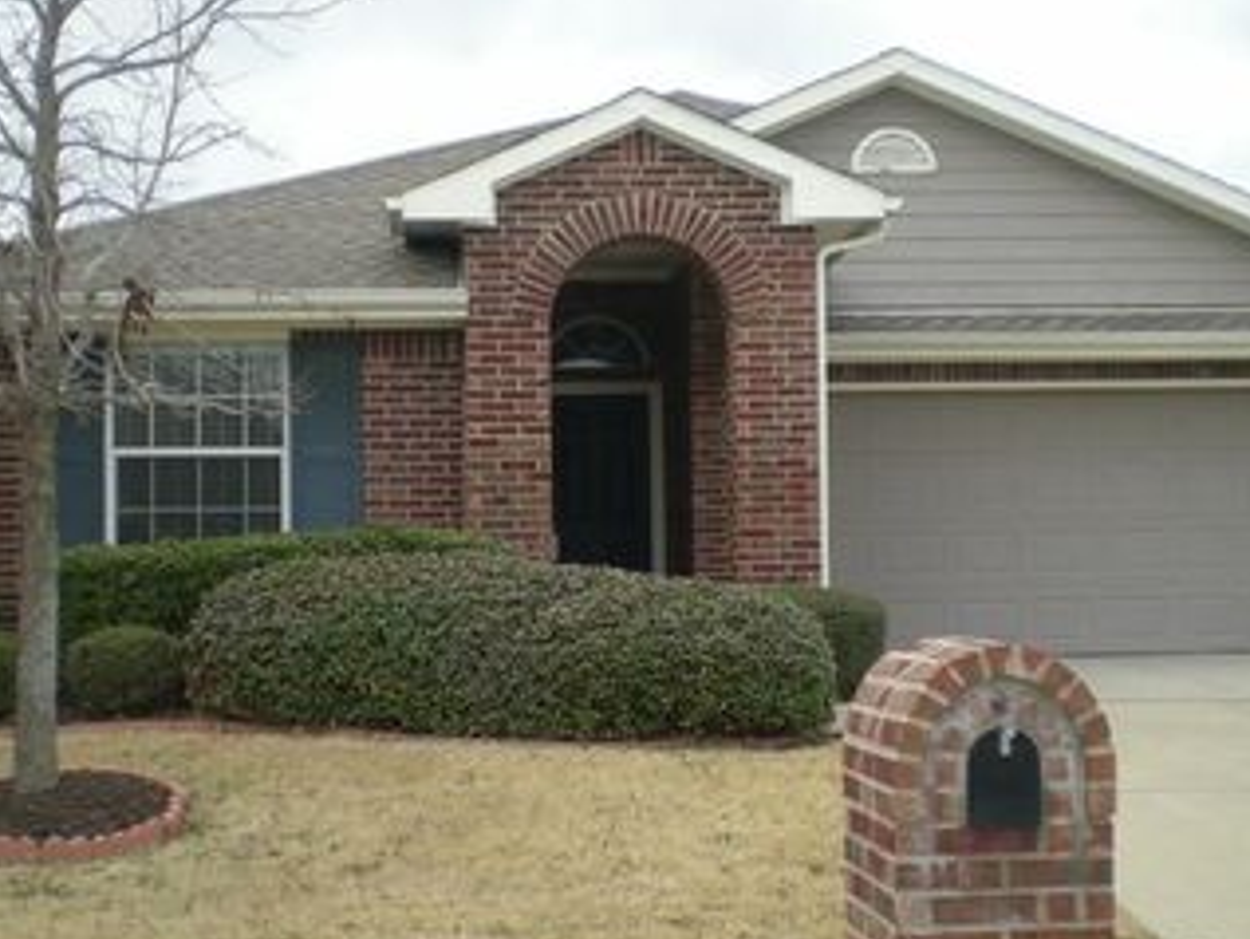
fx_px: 2167
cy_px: 523
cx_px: 572
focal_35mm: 60
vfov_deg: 24.4
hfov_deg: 32.2
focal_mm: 6.3
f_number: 3.1
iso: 77
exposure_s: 1/317
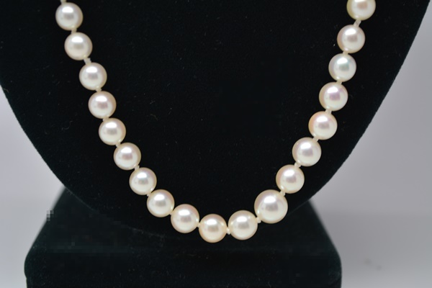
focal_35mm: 63
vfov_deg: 21.6
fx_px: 756
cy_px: 144
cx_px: 216
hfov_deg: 31.9
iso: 200
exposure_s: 1/15
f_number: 5.6
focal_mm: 42
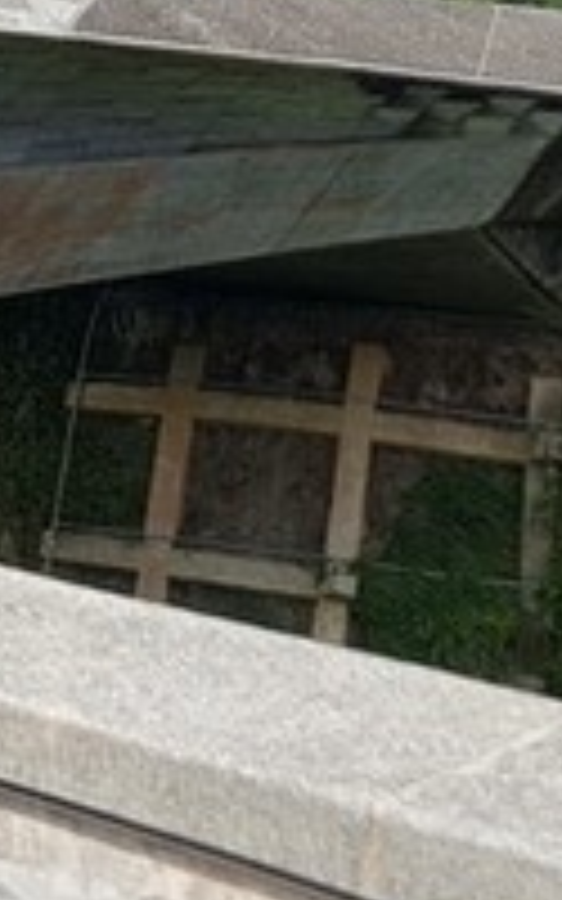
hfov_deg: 9.9
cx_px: -782
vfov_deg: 17.8
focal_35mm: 117
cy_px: 295
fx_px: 2867
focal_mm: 4.2
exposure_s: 1/2136
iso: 40
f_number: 1.7
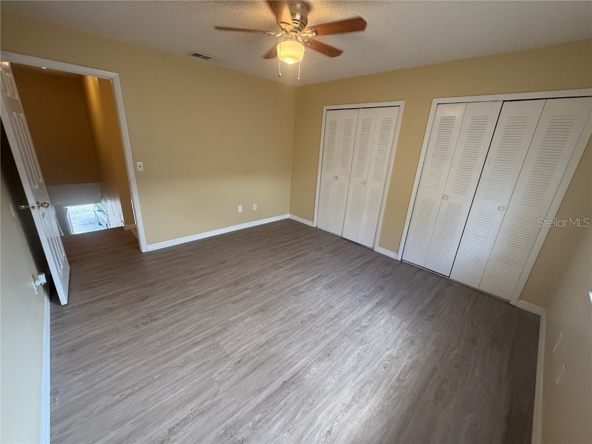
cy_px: 222
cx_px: 296
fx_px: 239
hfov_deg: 102.1
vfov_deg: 85.7
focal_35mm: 14
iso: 320
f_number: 2.2
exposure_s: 1/120
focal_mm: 2.22
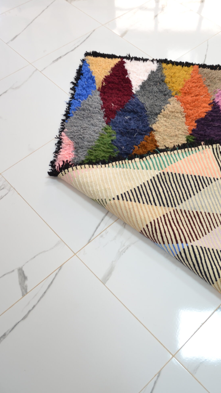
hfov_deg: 31.6
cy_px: 161
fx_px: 385
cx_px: 154
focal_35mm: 37
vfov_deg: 53.7
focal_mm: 18
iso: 100
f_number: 3.5
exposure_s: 1/10
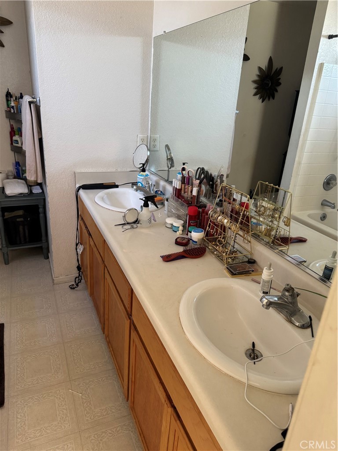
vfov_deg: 71.6
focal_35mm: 24
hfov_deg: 56.8
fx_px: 312
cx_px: 169
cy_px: 226
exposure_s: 1/60
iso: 400
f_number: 1.78
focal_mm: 6.76
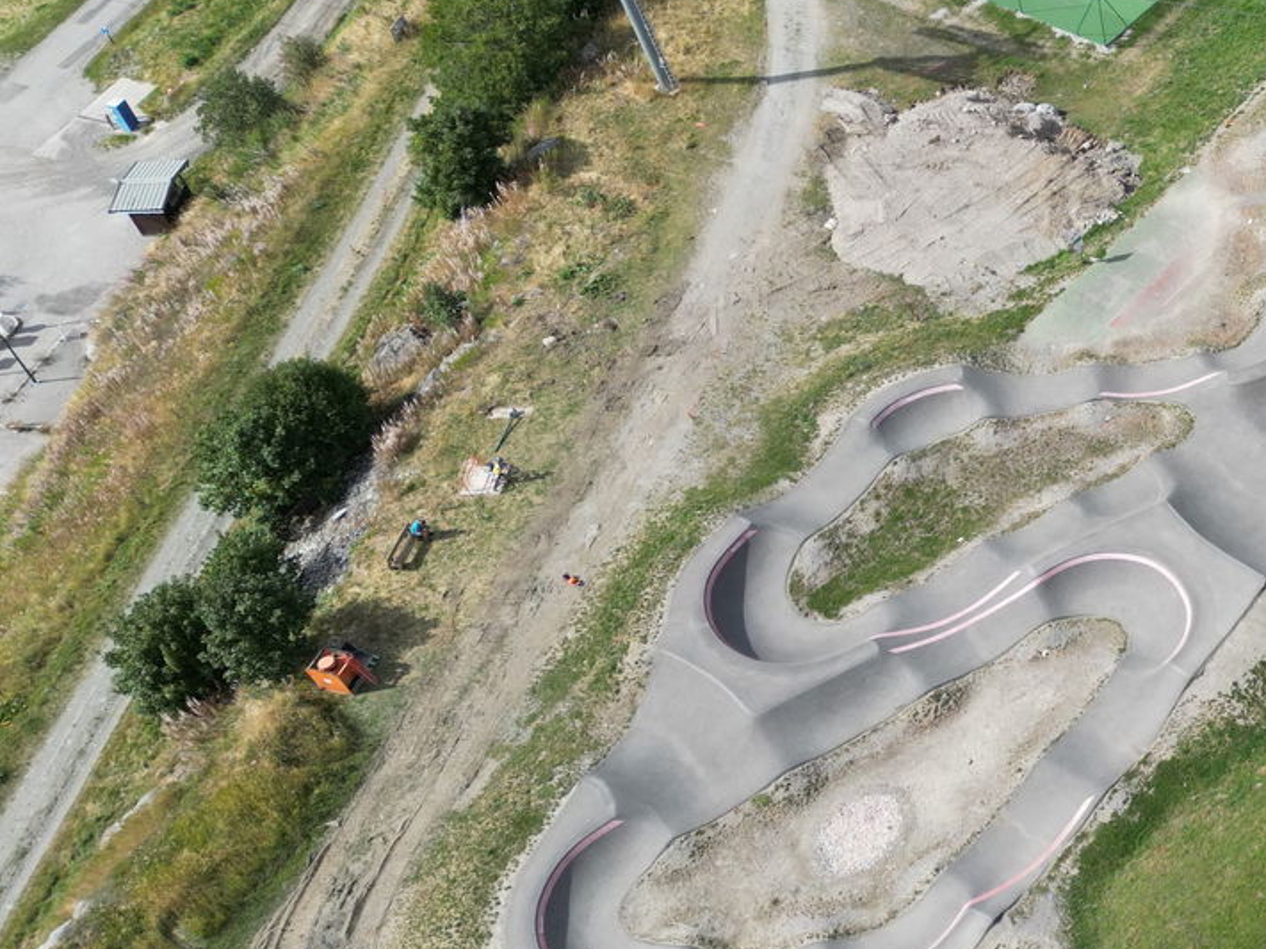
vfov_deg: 27.0
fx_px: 1975
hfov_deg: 31.5
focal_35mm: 54
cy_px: 447
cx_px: 1396
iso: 100
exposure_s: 1/1600
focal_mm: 6.72
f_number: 1.7
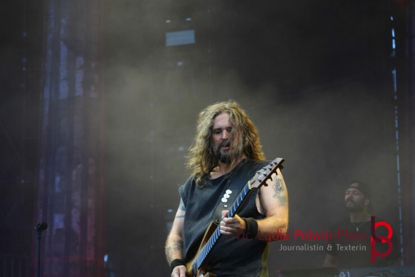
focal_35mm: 161
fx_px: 1851
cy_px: 138
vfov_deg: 8.6
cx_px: 207
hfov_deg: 12.8
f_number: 5.6
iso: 800
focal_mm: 103
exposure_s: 1/160
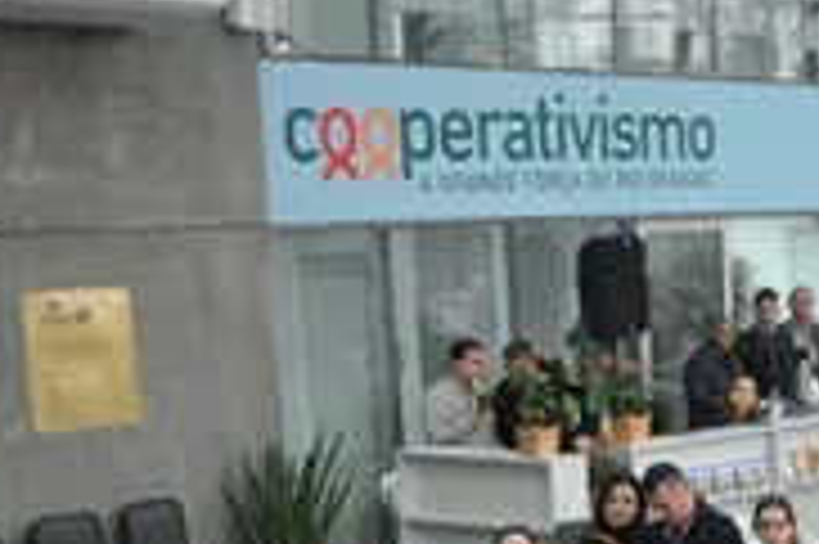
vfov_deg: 15.2
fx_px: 2023
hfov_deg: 19.2
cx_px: 1318
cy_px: 465
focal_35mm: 89
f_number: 4
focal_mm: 18
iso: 400
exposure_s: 1/30
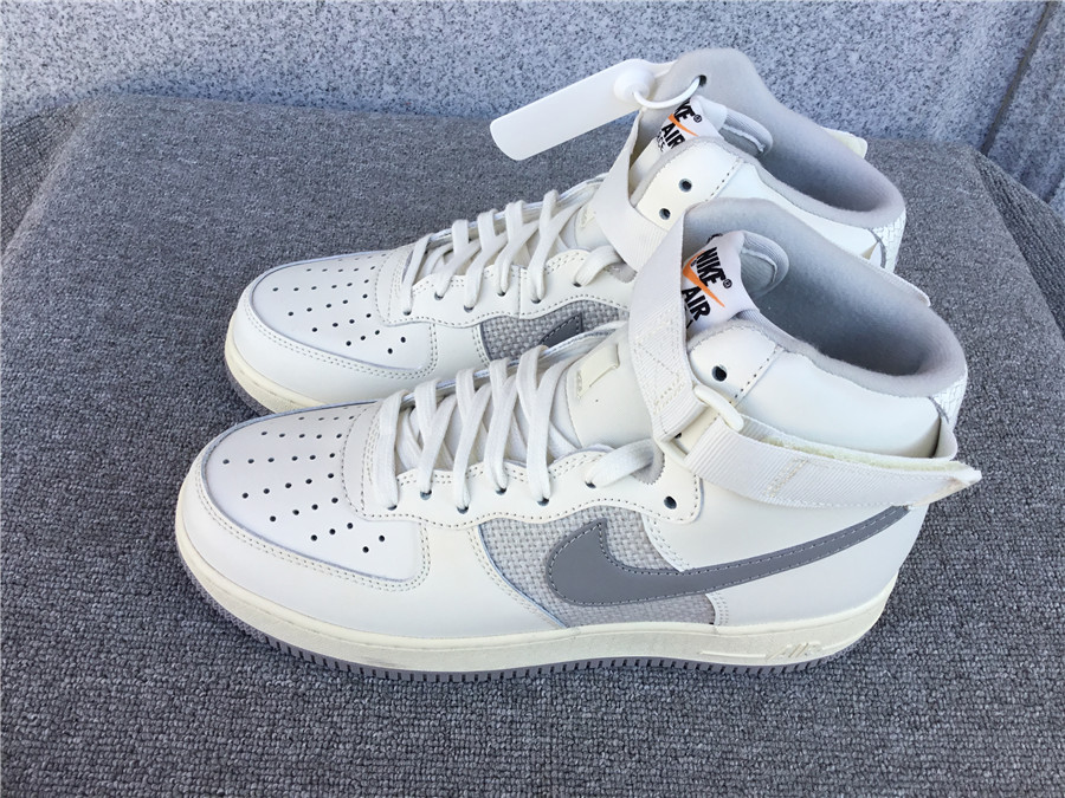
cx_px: 532
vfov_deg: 45.4
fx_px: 954
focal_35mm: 31
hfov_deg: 58.4
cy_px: 399
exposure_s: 1/216
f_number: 2.4
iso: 25
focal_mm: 3.3
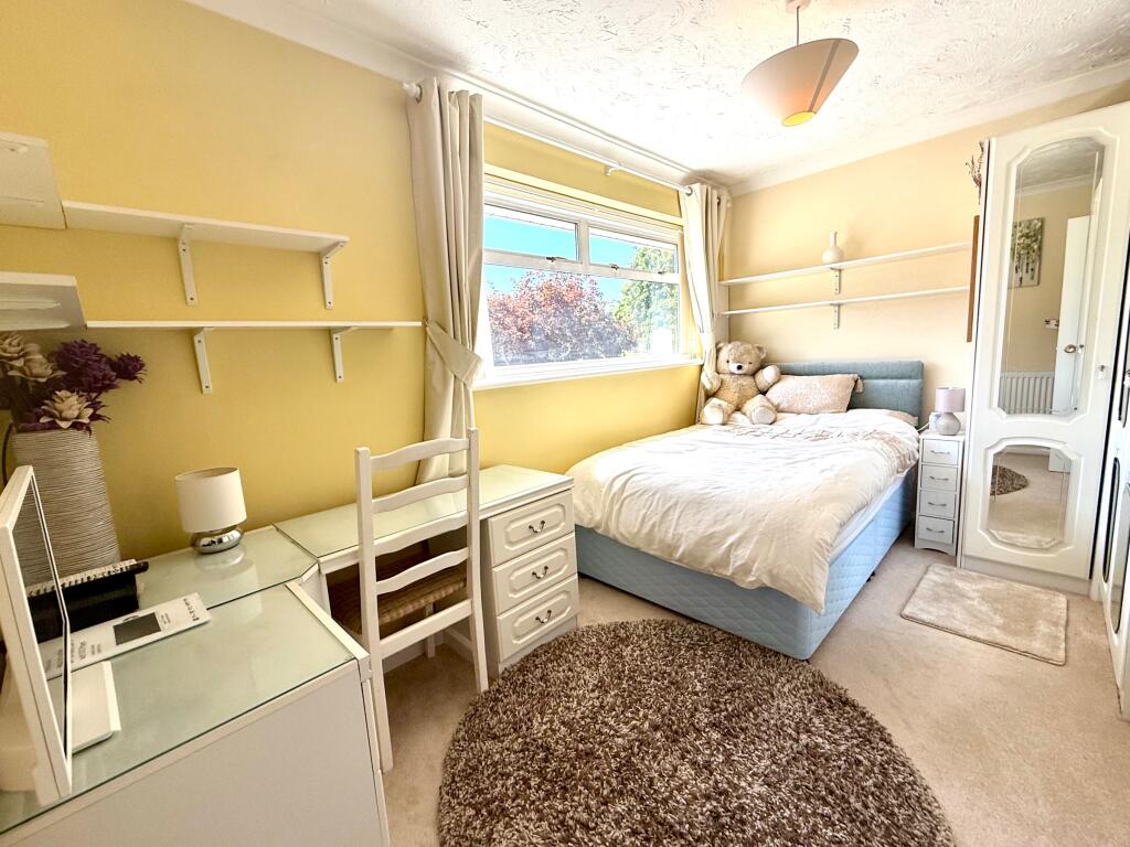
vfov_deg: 85.7
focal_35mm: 14
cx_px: 565
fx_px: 457
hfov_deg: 102.1
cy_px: 424
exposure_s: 1/388
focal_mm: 2.22
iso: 64
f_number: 2.2
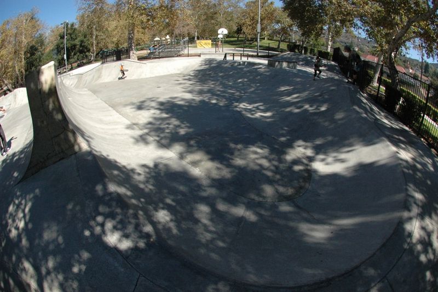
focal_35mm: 16
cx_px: 219
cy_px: 146
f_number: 13
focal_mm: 10.5
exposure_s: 1/640
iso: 800
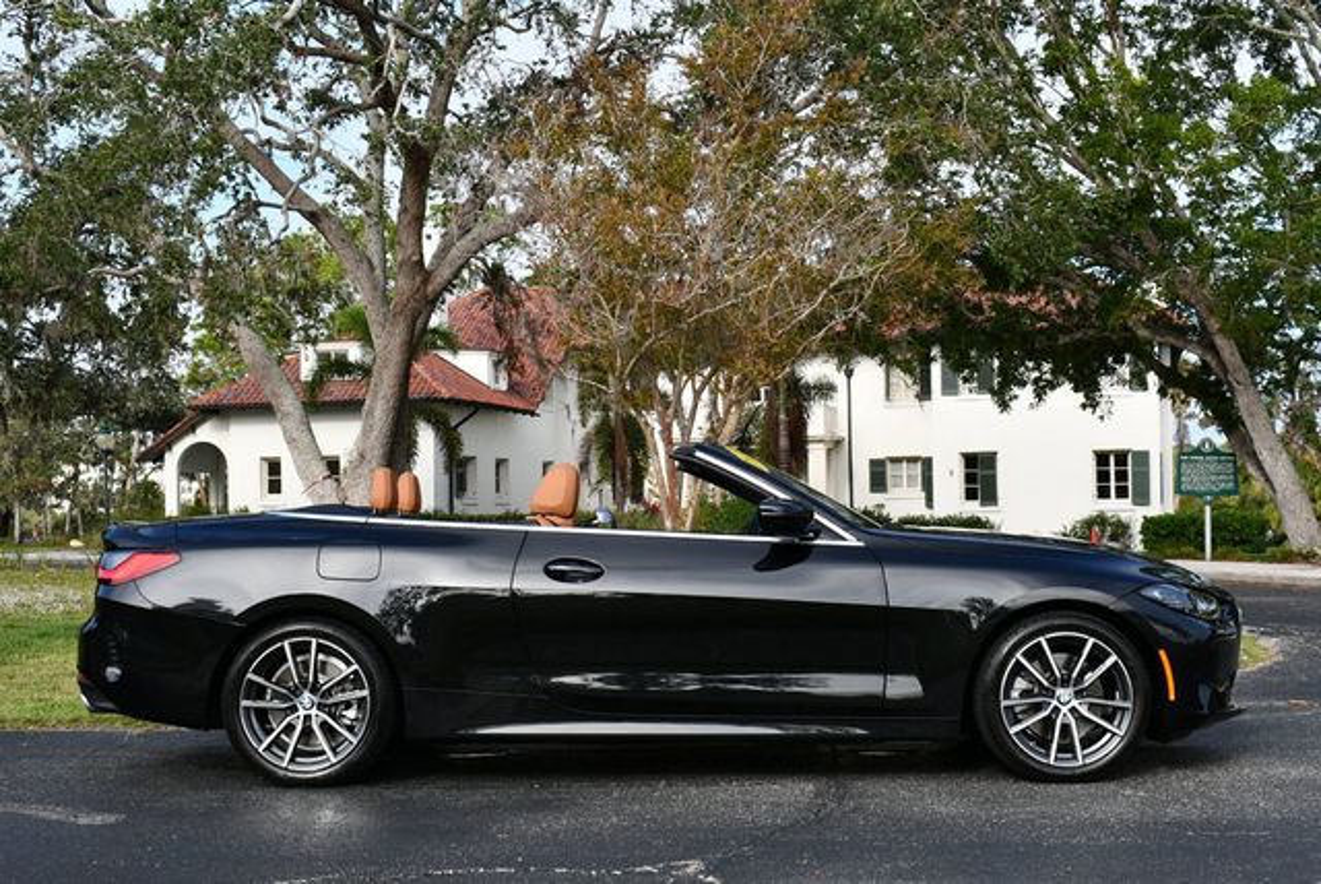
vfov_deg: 28.1
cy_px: 442
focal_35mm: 48
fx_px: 1763
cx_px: 660
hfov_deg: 41.1
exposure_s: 1/200
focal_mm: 24
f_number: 7.1
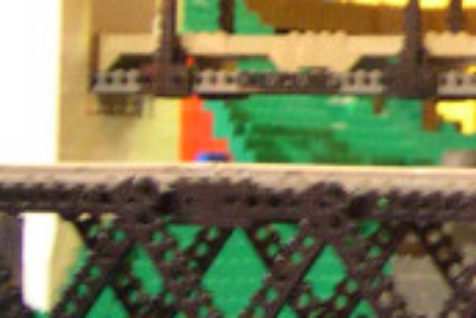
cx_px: 1046
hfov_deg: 10.1
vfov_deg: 7.5
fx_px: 2435
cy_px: 17
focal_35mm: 184
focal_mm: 8
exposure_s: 1/4.3
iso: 400
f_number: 2.8
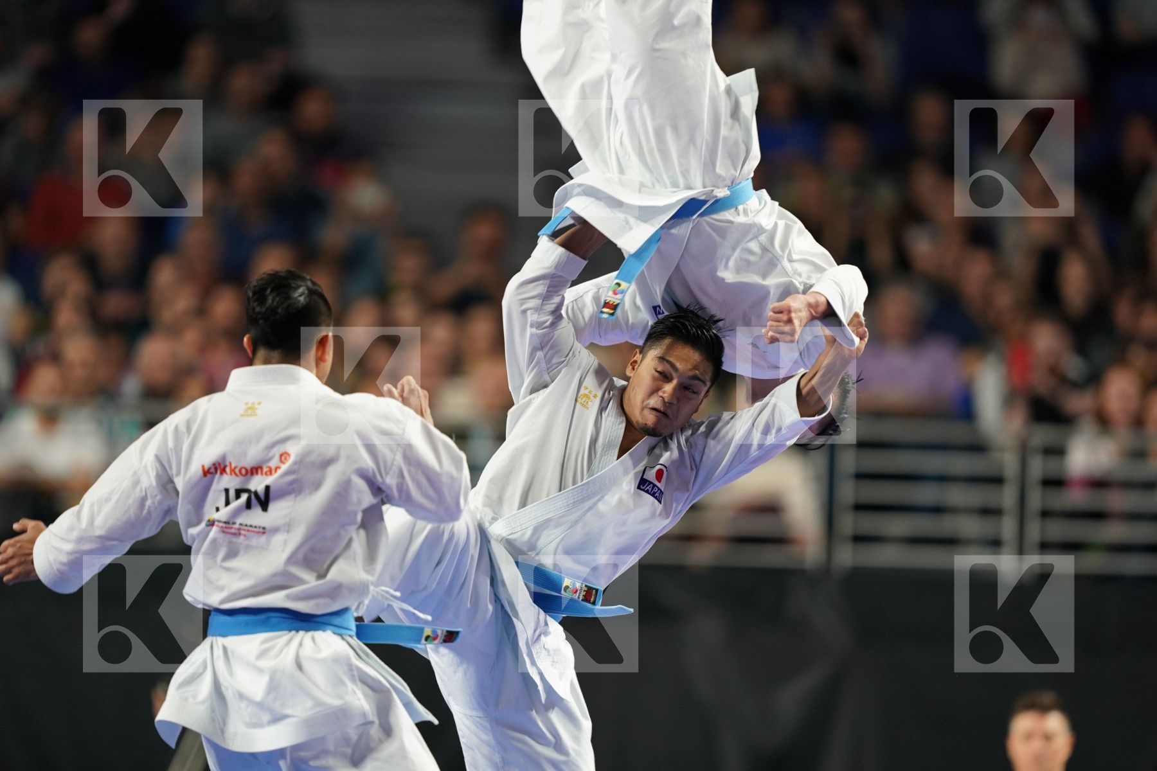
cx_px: 578
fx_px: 12855
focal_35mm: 400
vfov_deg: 3.4
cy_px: 386
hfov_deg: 5.2
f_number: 2.8
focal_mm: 400
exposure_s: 1/500
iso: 1600
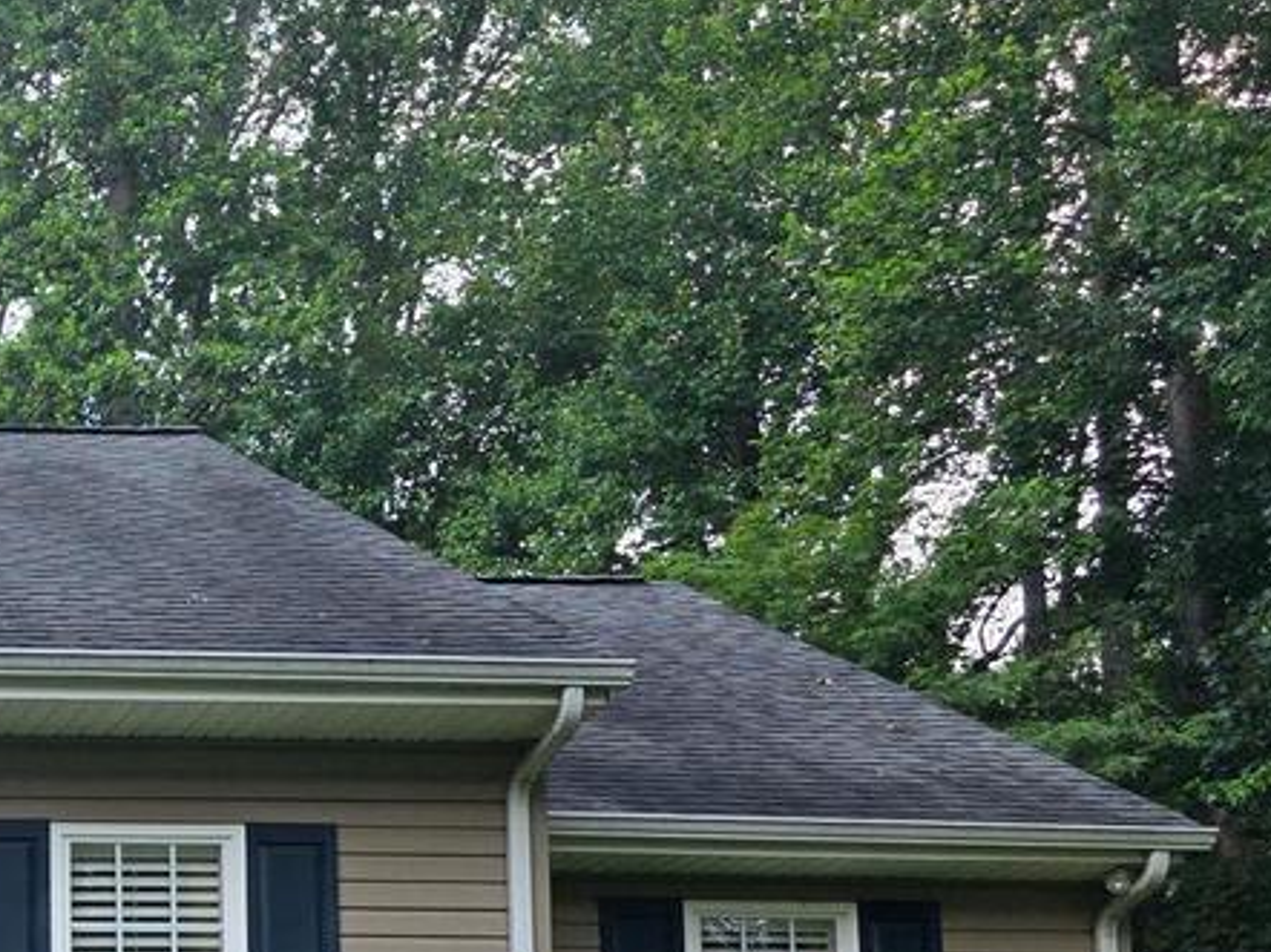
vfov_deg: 18.4
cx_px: -552
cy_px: 1214
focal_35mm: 75
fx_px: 2752
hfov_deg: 22.2
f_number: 1.7
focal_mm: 6.3
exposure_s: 1/180
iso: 50
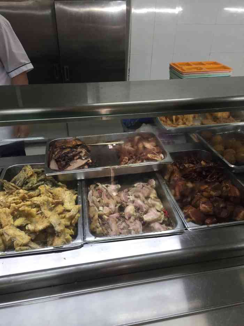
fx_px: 272
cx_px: 122
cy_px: 163
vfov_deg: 61.7
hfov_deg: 48.2
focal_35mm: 29
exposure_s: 1/33
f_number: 2.2
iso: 64
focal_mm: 4.15
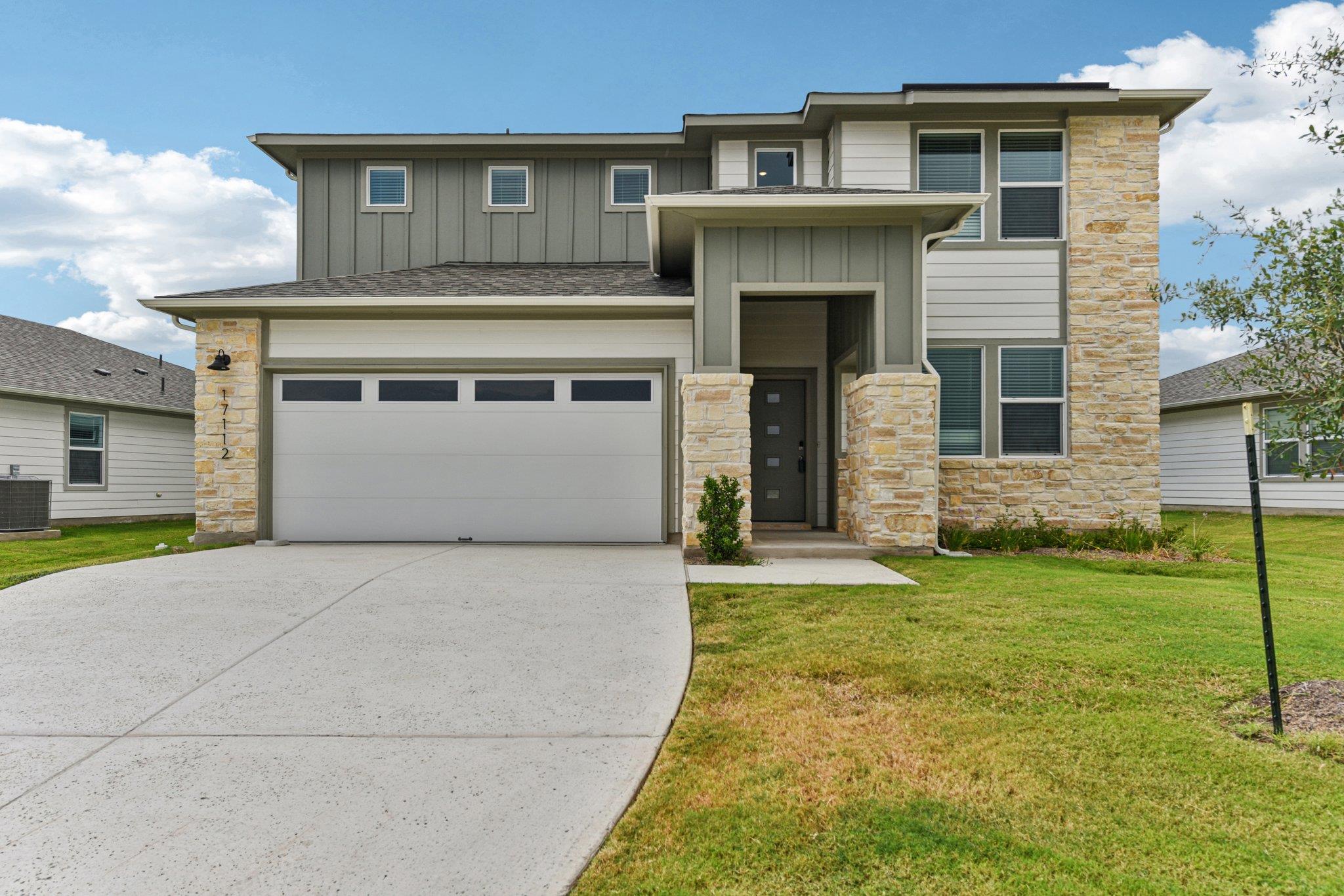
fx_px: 821
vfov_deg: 57.2
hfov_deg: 78.6
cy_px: 448
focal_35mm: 22
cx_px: 672
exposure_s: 1/500
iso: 100
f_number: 8
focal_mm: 22
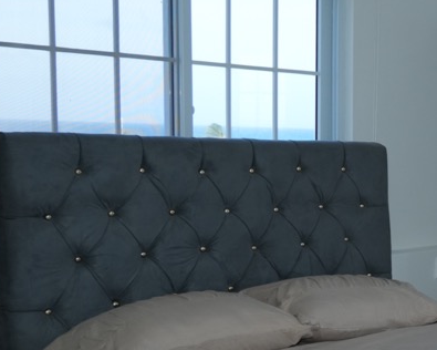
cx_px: 568
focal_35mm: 73
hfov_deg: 23.1
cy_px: 255
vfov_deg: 20.8
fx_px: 944
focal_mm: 24
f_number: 4
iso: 1000
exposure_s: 1/3200
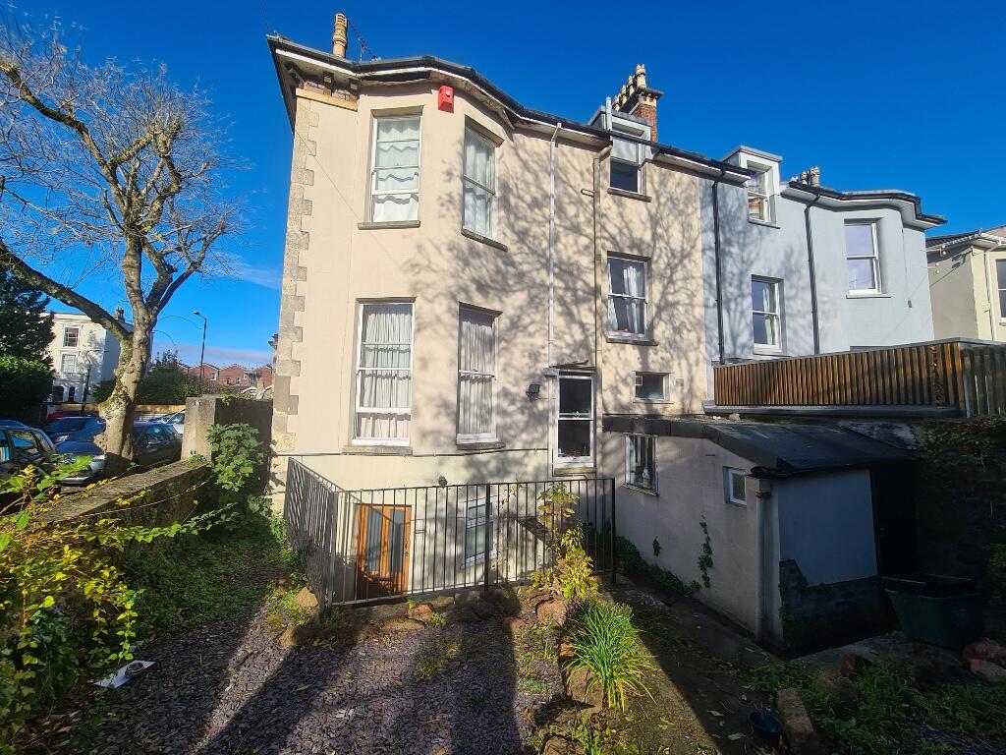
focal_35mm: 13
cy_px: 378
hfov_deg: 106.2
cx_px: 503
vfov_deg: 89.9
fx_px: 378
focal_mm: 2.2
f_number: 2.2
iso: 50
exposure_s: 1/2184
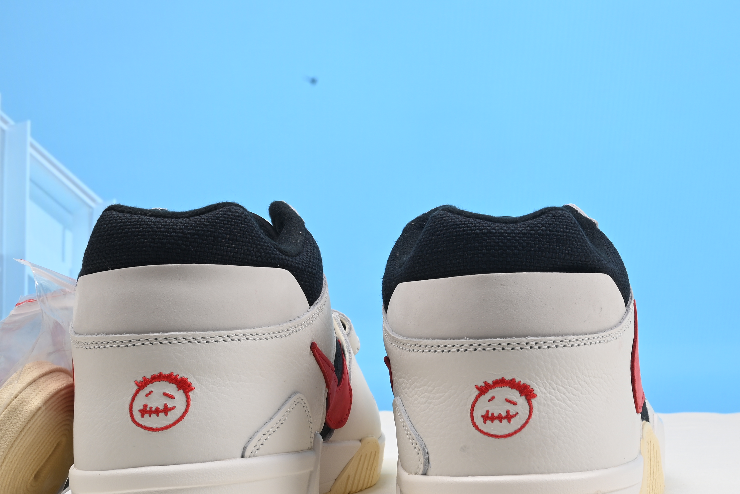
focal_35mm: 75
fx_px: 1542
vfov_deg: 18.1
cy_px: 166
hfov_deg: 27.0
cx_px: 396
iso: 100
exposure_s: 1/2.5
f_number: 16
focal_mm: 40
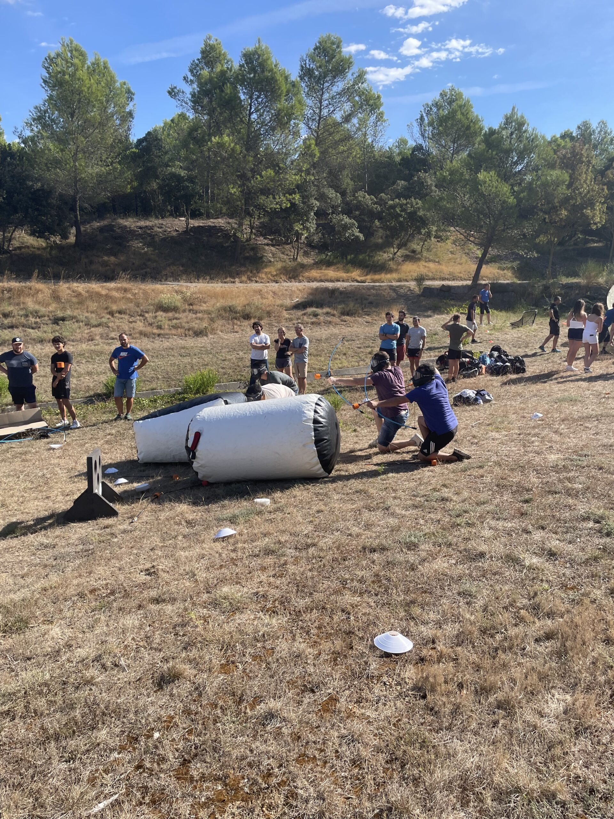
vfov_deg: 67.3
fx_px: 615
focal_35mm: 26
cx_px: 307
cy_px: 410
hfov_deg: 53.1
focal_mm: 4.2
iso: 32
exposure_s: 1/2257
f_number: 1.6
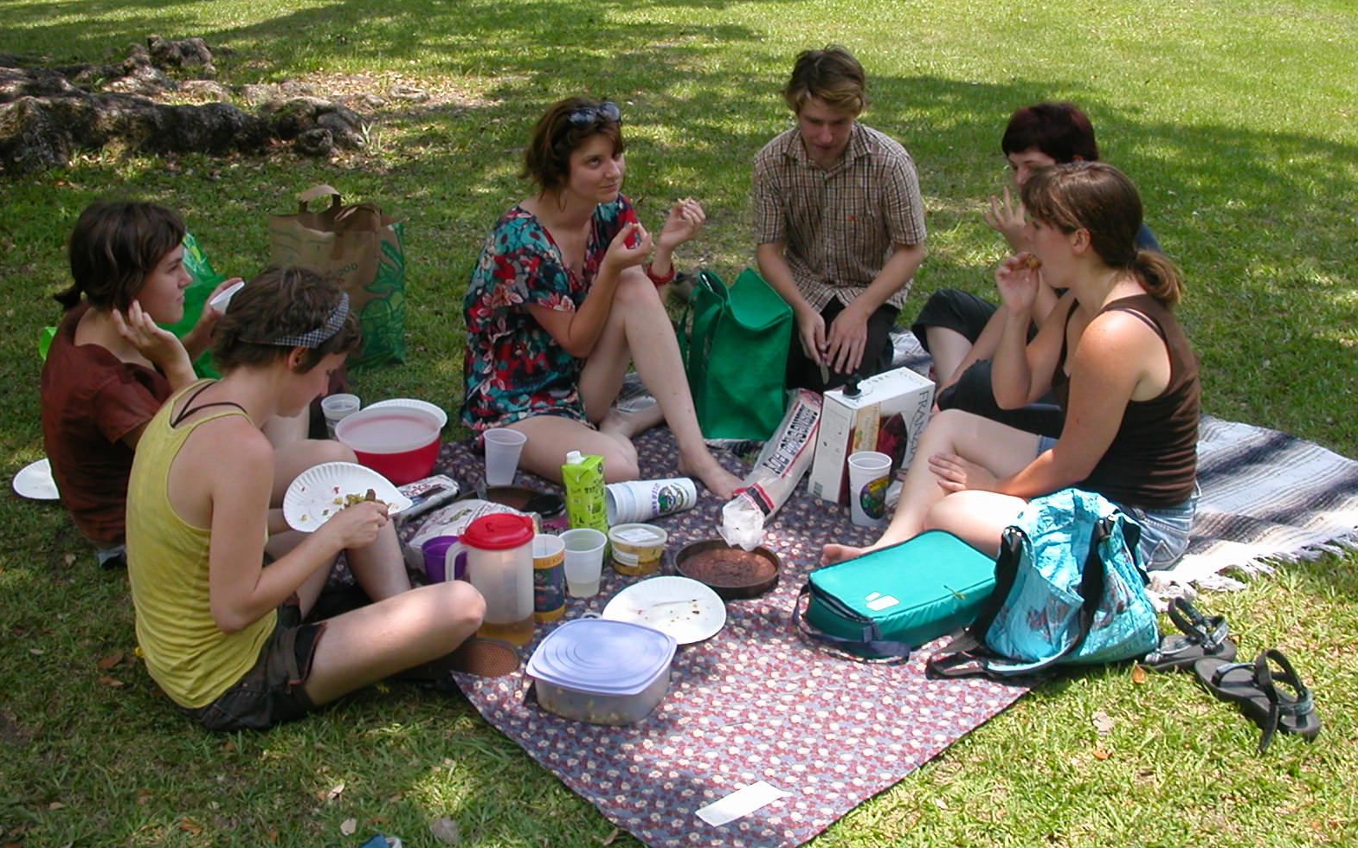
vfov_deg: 32.0
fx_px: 1480
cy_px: 414
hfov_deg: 49.3
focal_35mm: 40
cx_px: 685
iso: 100
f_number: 4.5
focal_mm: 5.6
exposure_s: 1/288
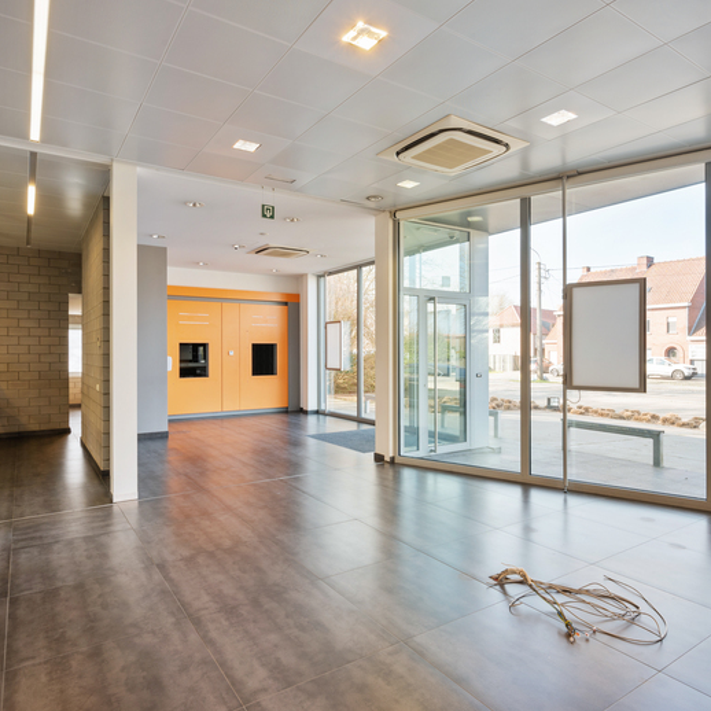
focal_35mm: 22
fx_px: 503
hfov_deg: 70.5
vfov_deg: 70.5
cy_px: 353
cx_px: 356
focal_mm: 16.5
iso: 250
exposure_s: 1/3
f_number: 11
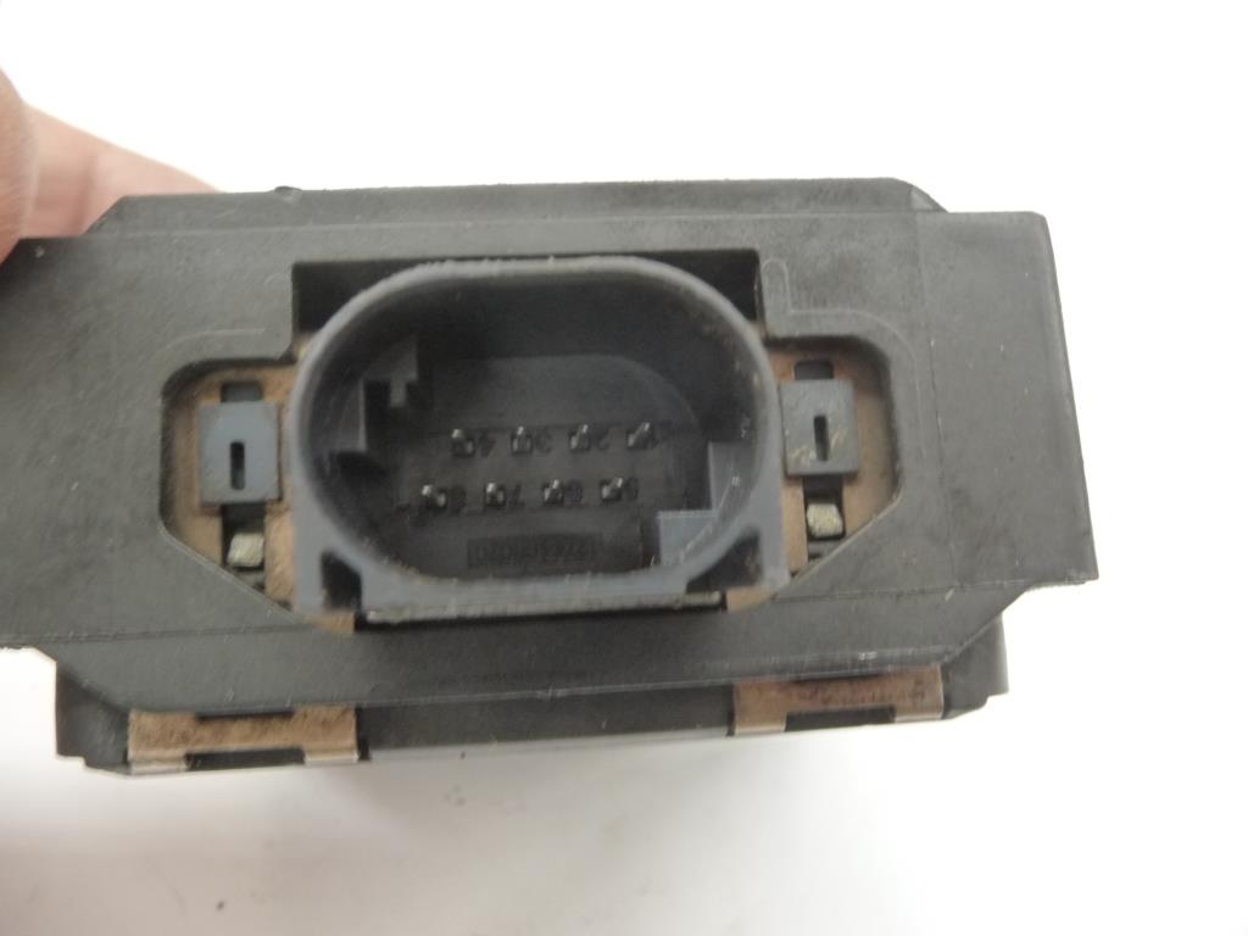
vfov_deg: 49.7
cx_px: 624
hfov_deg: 63.4
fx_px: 1009
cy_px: 468
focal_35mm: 28
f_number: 3.3
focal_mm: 4.7
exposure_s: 1/13
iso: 400
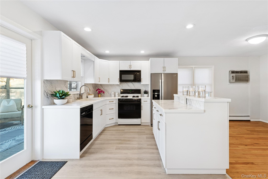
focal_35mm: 17
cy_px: 90
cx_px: 134
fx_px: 127
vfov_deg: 70.4
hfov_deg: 93.3
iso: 640
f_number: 14
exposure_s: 1/15
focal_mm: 17
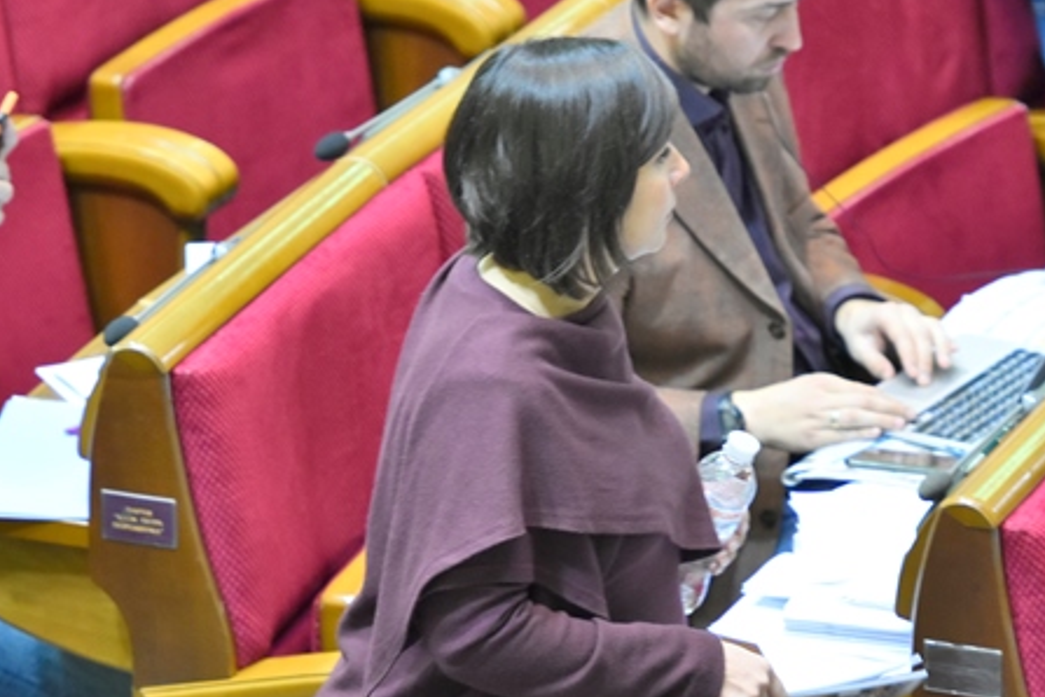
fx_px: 11929
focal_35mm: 411
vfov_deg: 3.3
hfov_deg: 5.0
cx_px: 540
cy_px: 517
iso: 1600
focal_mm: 170
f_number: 2.8
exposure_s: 1/125
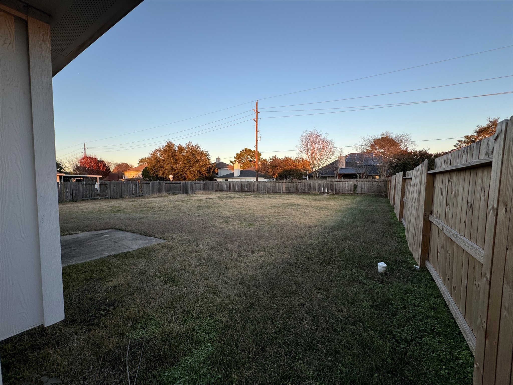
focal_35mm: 14
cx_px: 256
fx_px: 207
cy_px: 192
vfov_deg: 85.7
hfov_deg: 102.1
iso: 40
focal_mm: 2.22
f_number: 2.2
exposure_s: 1/265
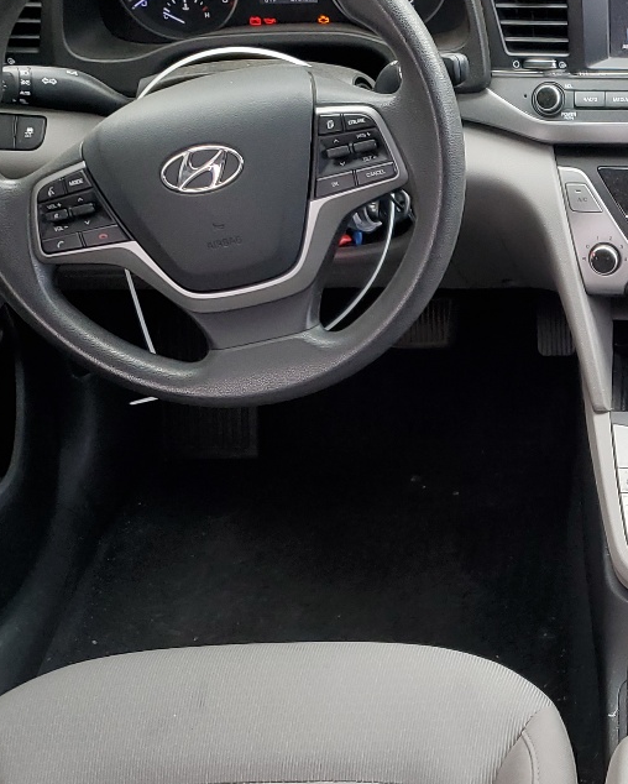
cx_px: 697
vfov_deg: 29.5
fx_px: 1485
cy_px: 486
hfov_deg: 22.5
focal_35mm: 64
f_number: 1.5
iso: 62
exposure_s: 1/120
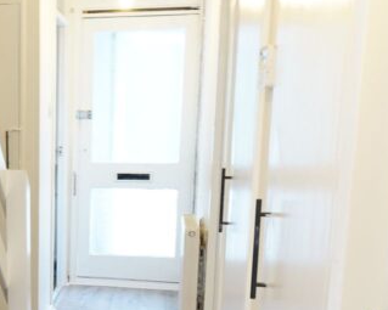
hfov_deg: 29.0
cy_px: 249
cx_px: -18
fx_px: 689
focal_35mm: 60
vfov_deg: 25.0
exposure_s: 1/13
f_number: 5
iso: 400
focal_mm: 17
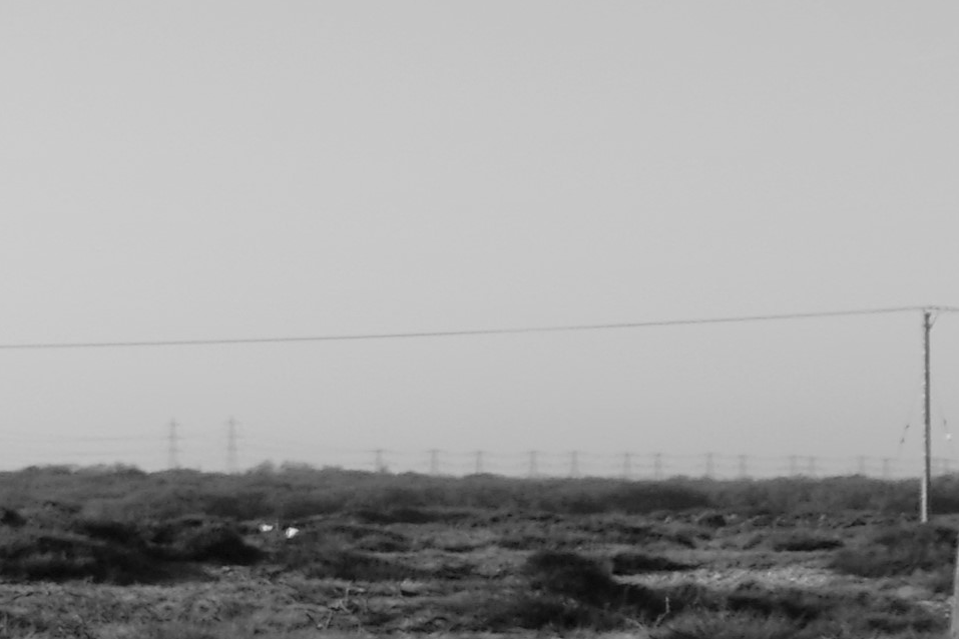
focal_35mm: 176
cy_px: 253
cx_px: -1155
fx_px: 4688
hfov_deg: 10.4
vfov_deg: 7.8
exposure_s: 1/1100
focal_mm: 18
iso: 320
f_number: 5.6
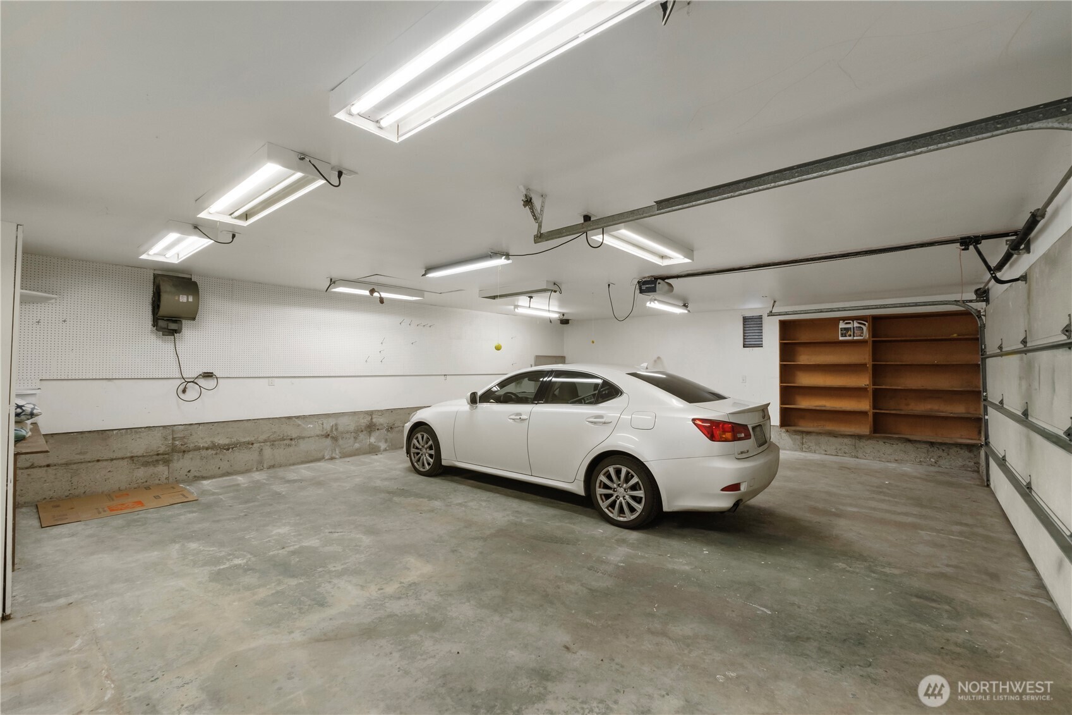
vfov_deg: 77.3
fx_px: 447
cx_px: 536
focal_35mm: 15
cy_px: 358
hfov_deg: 100.4
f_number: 8
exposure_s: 1/6
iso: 800
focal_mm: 10
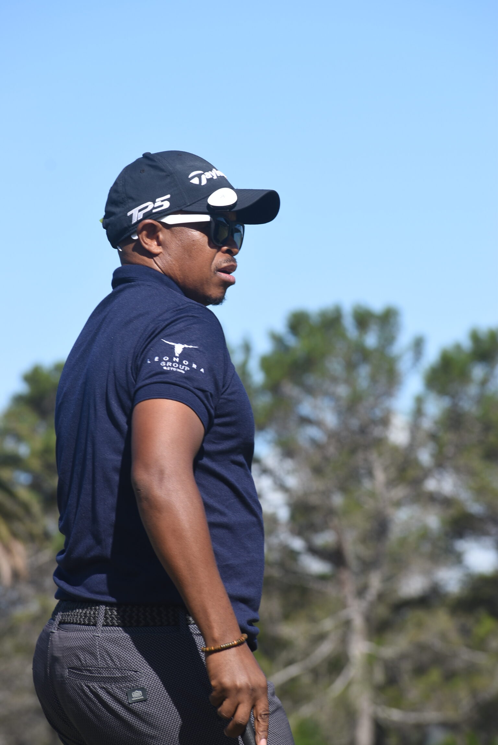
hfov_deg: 5.2
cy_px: 372
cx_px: 249
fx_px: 5437
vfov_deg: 7.8
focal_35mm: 262
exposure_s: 1/250
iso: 100
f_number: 9
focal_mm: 175
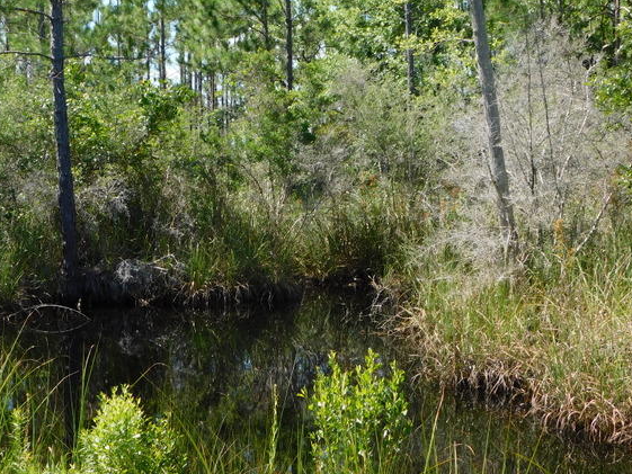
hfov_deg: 33.7
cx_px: 275
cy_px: 208
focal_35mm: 57
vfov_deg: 25.7
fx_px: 1041
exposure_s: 1/400
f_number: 3.6
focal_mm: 7.1
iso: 125
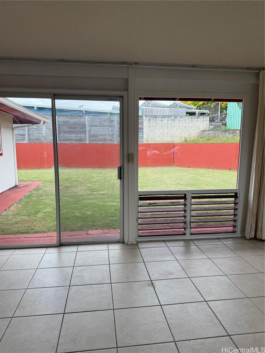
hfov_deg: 56.8
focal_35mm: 24
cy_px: 176
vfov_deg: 71.6
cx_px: 132
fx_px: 245
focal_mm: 6.76
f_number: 1.78
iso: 100
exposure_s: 1/543
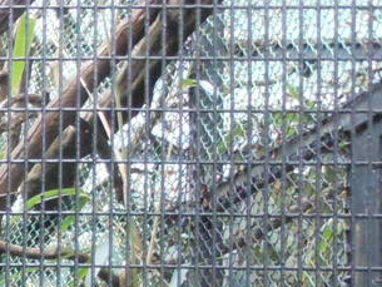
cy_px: 595
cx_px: -610
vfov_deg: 9.4
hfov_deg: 10.8
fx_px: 1623
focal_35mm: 147
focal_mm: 5
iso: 400
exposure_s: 1/60
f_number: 3.7
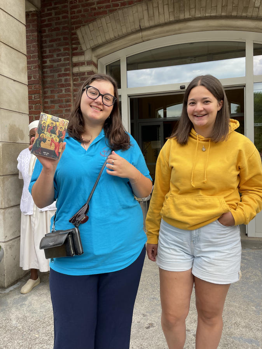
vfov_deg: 65.3
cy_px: 168
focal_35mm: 27
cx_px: 130
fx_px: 272
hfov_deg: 51.4
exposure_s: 1/195
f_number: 1.6
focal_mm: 4.2
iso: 32
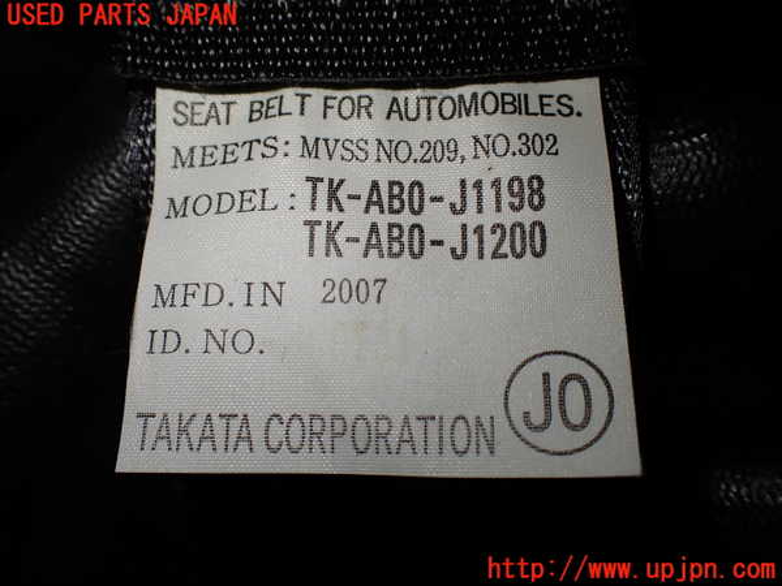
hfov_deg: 60.0
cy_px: 293
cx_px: 391
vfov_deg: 46.8
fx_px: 678
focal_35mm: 30
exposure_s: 1/125
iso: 100
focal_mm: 5.4
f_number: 3.2
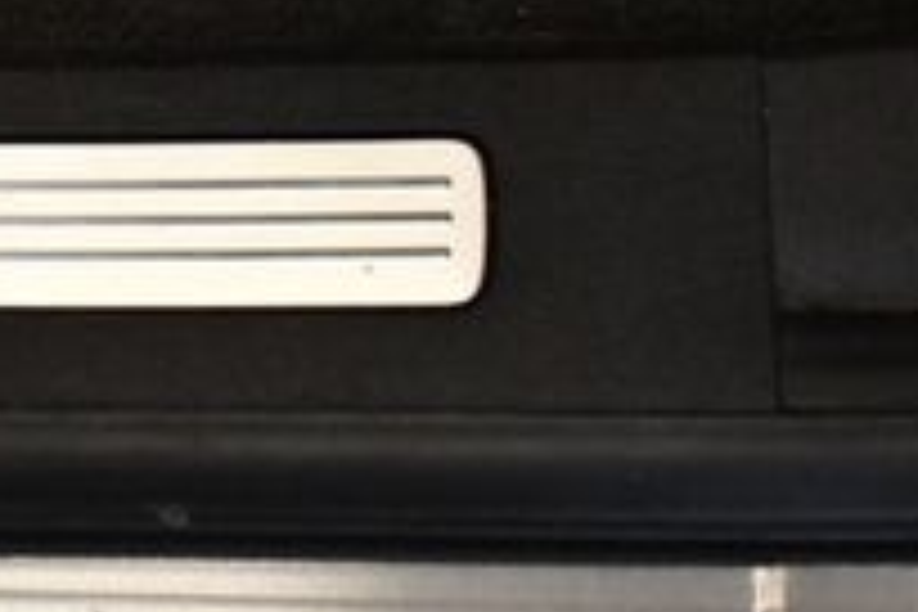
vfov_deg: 12.1
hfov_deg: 16.8
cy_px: 207
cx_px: -346
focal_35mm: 113
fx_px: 2881
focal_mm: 18
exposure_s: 1/125
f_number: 3.5
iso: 3200
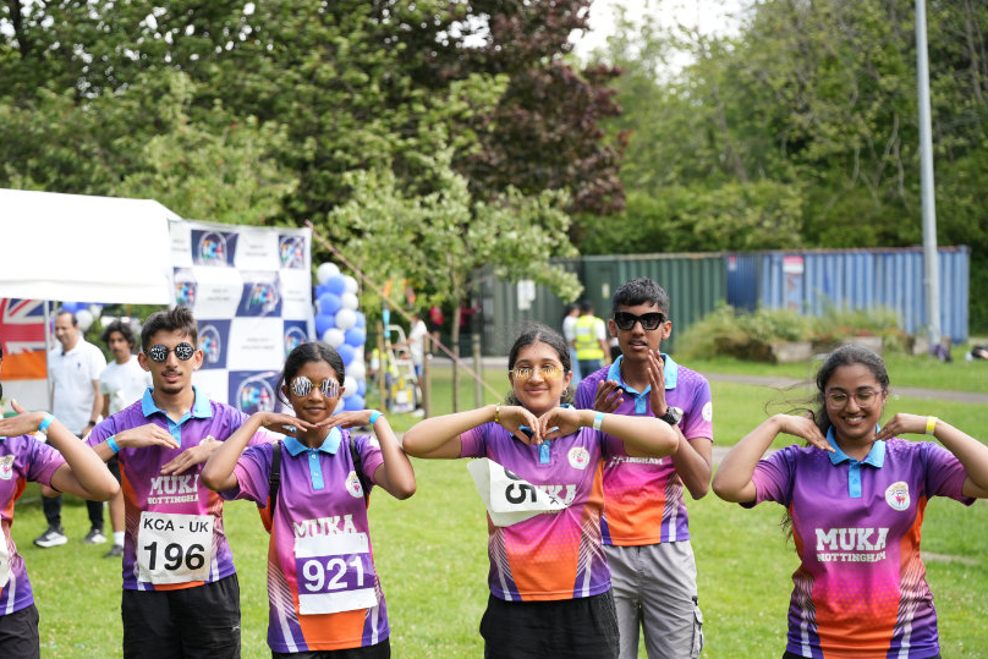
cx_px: 395
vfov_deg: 20.2
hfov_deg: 29.8
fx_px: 1849
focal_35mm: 67
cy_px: 408
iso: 250
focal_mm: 53.3
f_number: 2.8
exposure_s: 1/1000
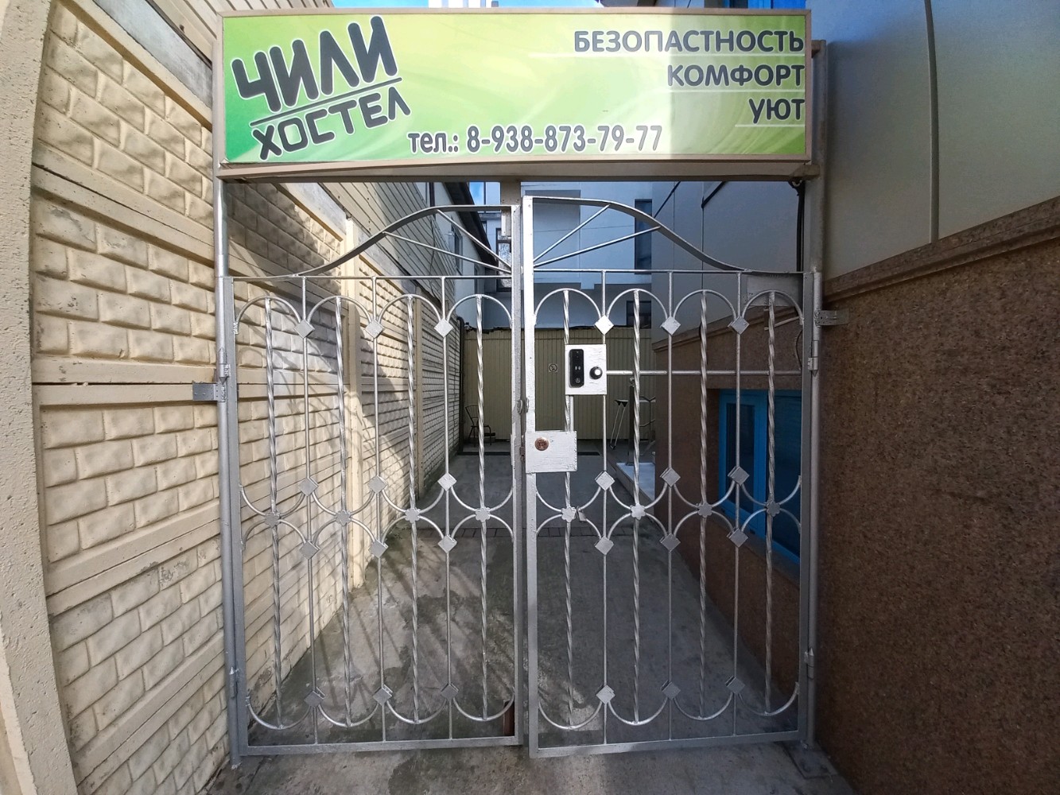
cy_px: 398
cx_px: 530
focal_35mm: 13
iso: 40
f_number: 2.2
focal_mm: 1.42
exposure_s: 1/189
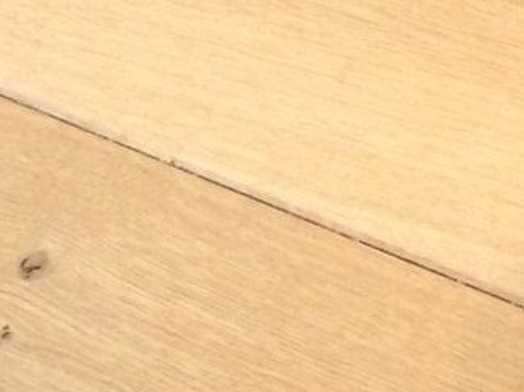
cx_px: 493
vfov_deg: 10.4
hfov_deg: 14.8
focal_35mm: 132
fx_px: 1995
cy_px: 745
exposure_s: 1/25
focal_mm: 3.3
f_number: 2.4
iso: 200
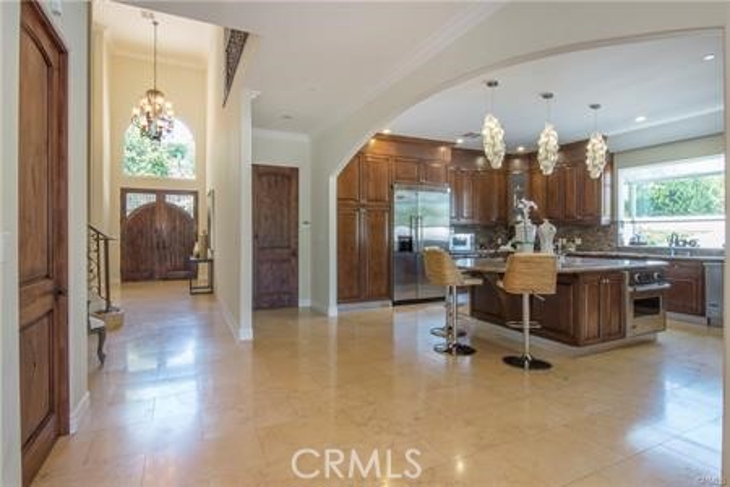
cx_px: 365
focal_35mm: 17
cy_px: 244
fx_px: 345
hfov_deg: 93.3
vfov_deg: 70.4
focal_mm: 17
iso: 200
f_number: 22
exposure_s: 1/1.25
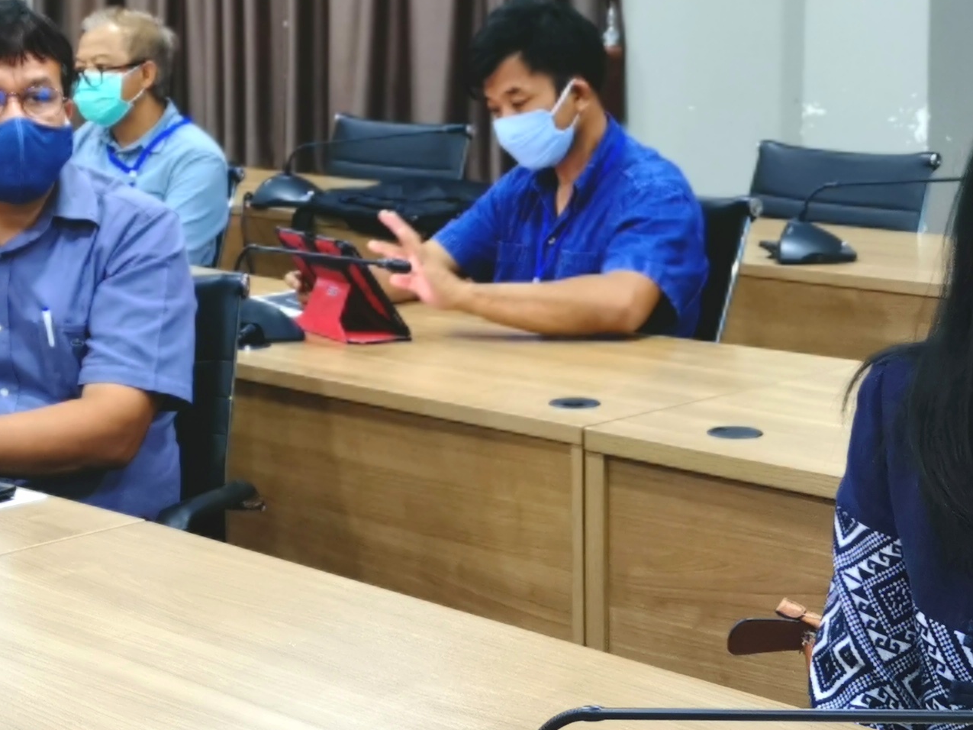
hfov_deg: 23.4
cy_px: 253
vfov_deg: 17.7
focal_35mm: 83
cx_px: 280
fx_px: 2333
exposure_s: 1/50
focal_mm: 5.58
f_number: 1.8
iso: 400
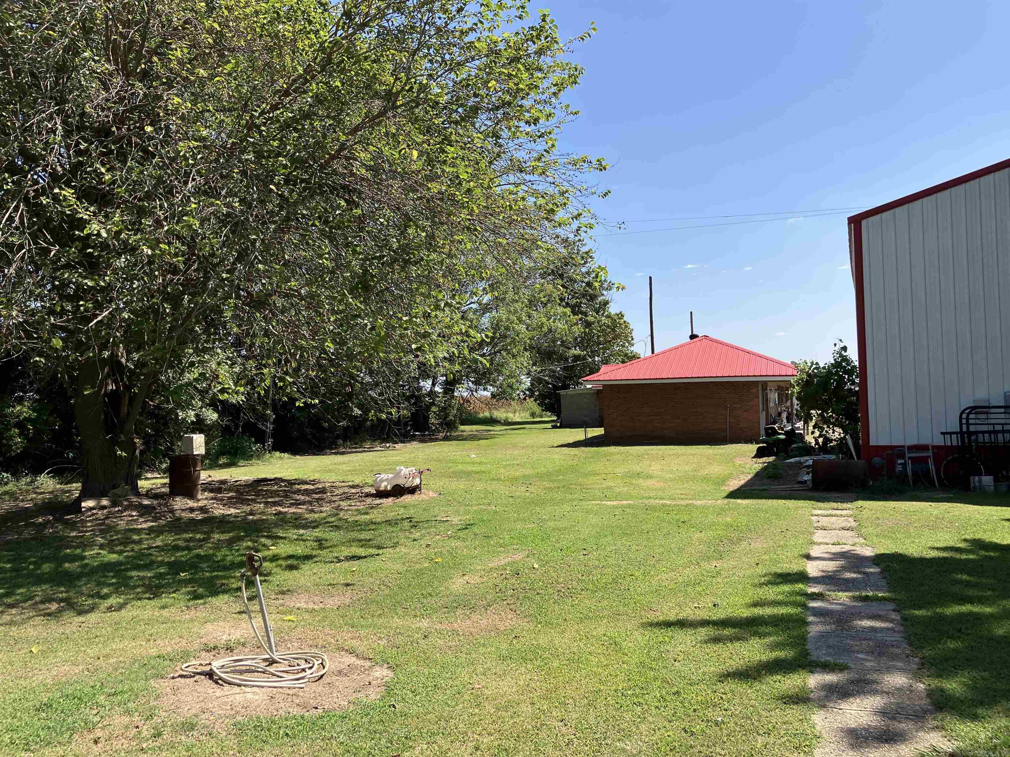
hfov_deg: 63.4
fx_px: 817
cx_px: 505
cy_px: 378
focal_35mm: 28
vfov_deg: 49.7
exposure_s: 1/1621
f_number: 1.8
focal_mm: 3.99
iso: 32
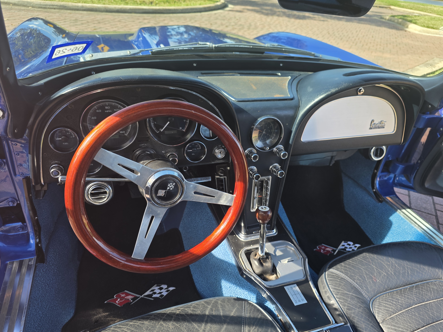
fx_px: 307
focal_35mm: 24
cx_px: 228
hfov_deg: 71.6
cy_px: 169
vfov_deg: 56.8
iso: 40
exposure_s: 1/359
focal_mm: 6.3
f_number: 1.7
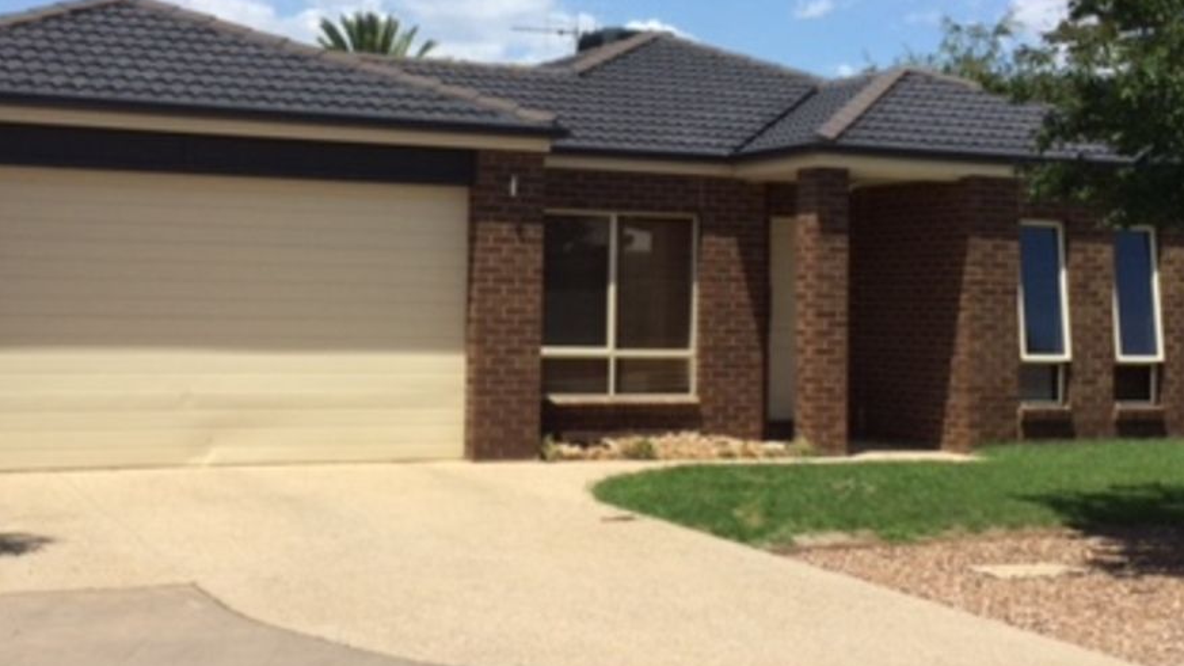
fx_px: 1821
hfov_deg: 36.0
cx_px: 582
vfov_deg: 20.7
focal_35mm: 58
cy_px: 231
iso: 25
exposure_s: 1/1733
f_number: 2.4
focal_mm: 3.3
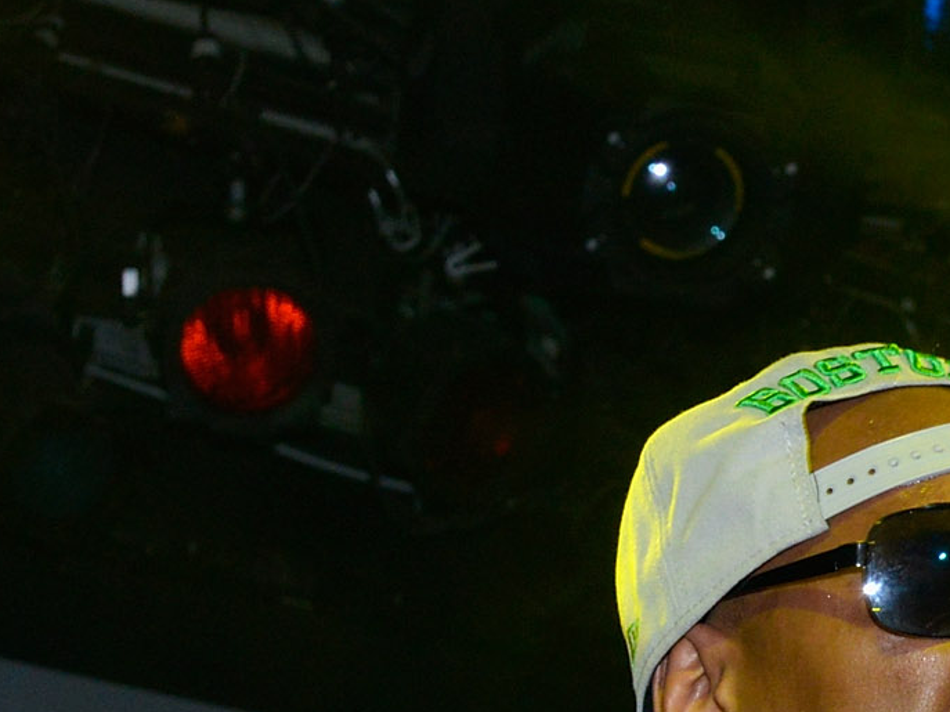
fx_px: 5762
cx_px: 1413
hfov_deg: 9.2
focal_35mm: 210
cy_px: 738
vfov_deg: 7.0
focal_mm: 50
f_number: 8
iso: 1000
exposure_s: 1/60
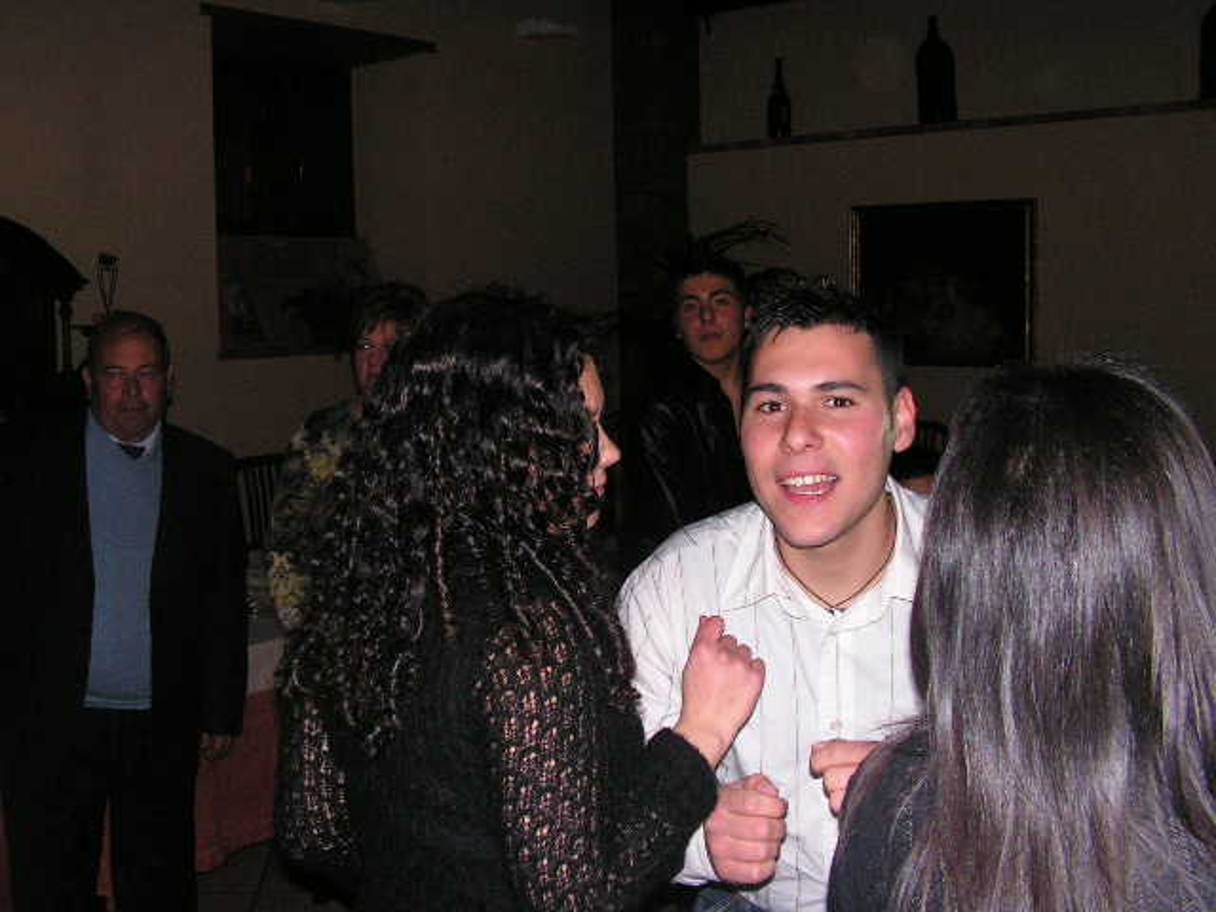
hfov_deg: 51.4
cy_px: 456
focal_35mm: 36
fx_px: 1265
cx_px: 608
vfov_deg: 39.7
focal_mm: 6
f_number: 3.2
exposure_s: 1/40
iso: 200
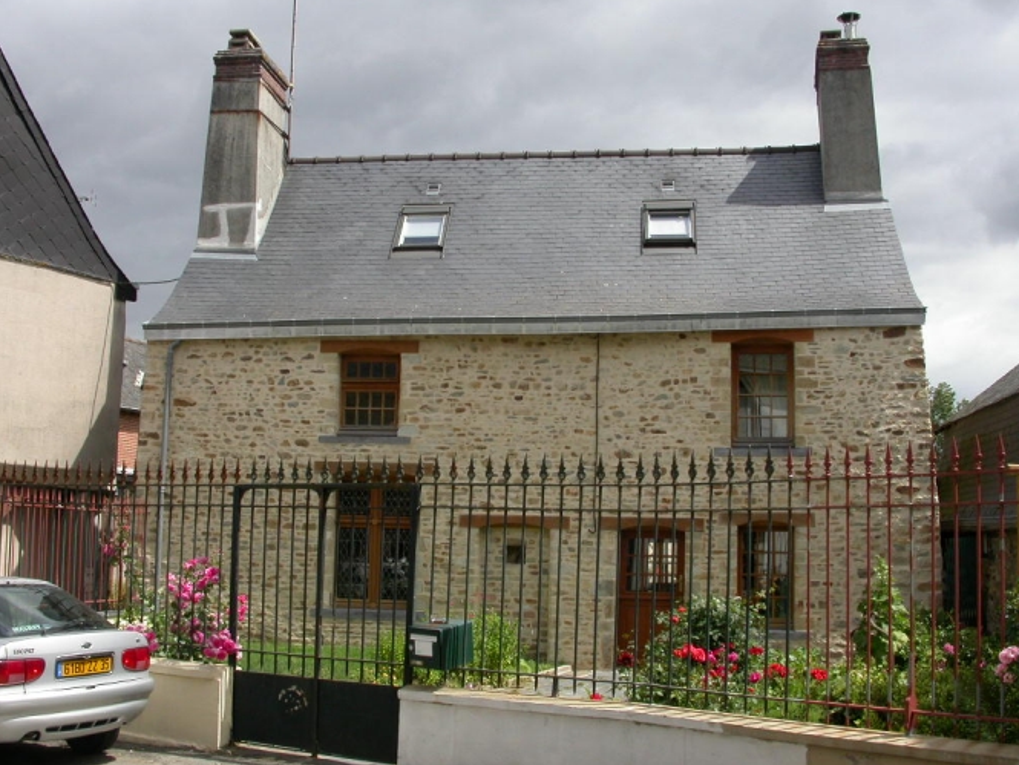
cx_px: 519
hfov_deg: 47.9
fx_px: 1148
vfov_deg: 36.8
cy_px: 385
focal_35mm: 39
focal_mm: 7.85
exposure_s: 1/334
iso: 100
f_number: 7.5
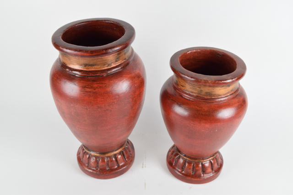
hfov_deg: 45.0
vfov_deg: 30.9
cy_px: 98
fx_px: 354
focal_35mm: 44
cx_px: 146
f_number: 6.3
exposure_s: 1/125
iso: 400
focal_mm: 29
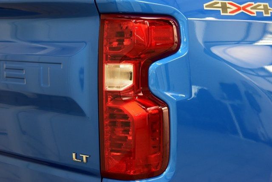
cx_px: 136
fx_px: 544
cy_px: 91
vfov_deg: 18.9
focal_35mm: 72
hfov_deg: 28.1
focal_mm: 48
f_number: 4.5
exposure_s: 1/60
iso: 1600
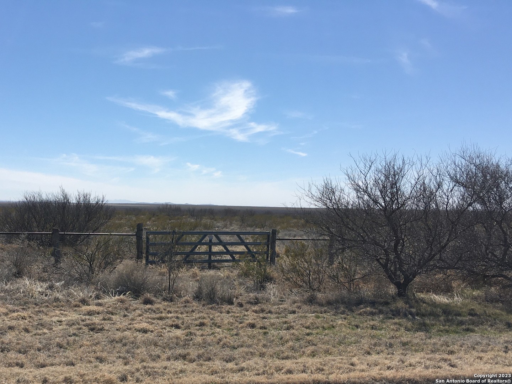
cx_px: 256
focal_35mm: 29
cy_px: 192
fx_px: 429
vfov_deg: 48.2
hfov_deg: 61.7
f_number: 2.2
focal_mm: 4.15
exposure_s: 1/2024
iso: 25
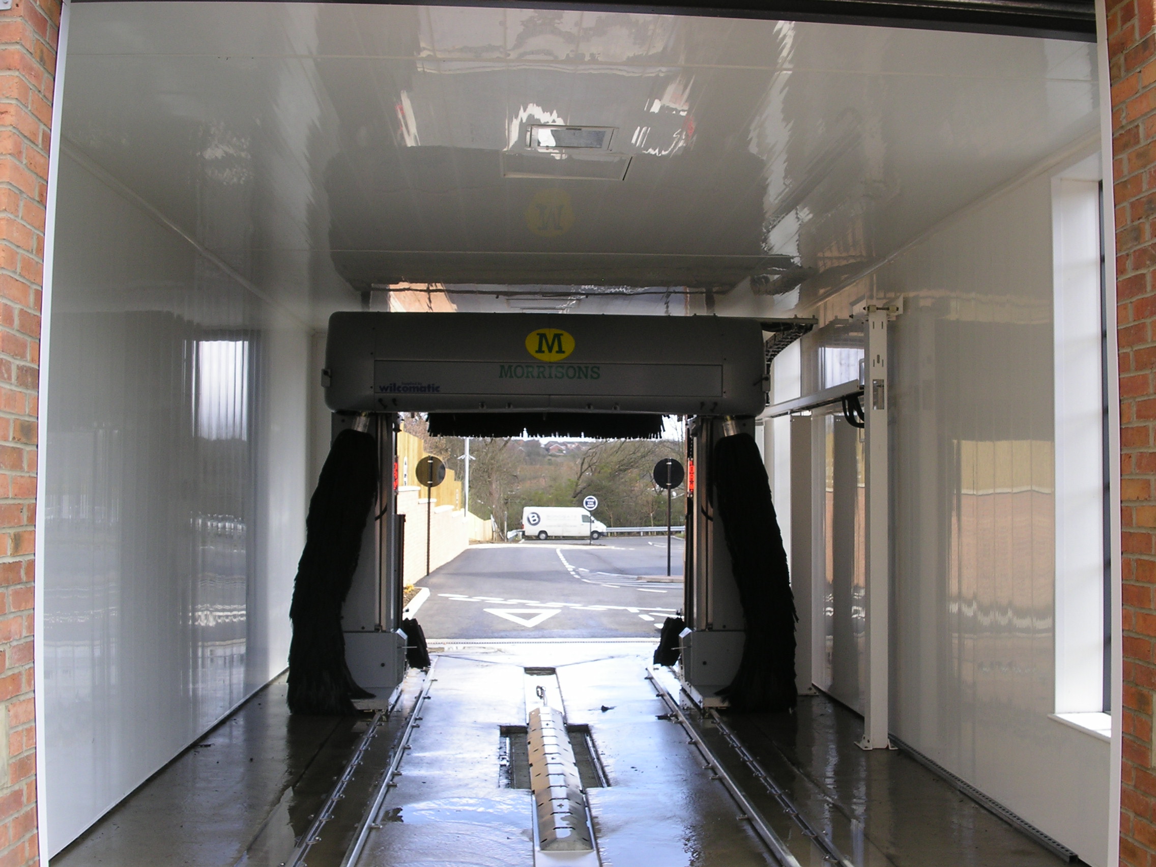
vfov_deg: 37.7
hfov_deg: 49.0
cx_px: 578
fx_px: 1269
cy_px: 434
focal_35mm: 38
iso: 100
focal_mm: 7.8
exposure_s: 1/90
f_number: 5.6
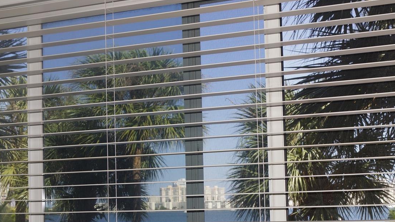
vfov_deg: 21.6
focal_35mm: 55
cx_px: 235
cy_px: 176
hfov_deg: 37.7
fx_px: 576
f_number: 5.6
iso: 100
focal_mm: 24
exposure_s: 1/160
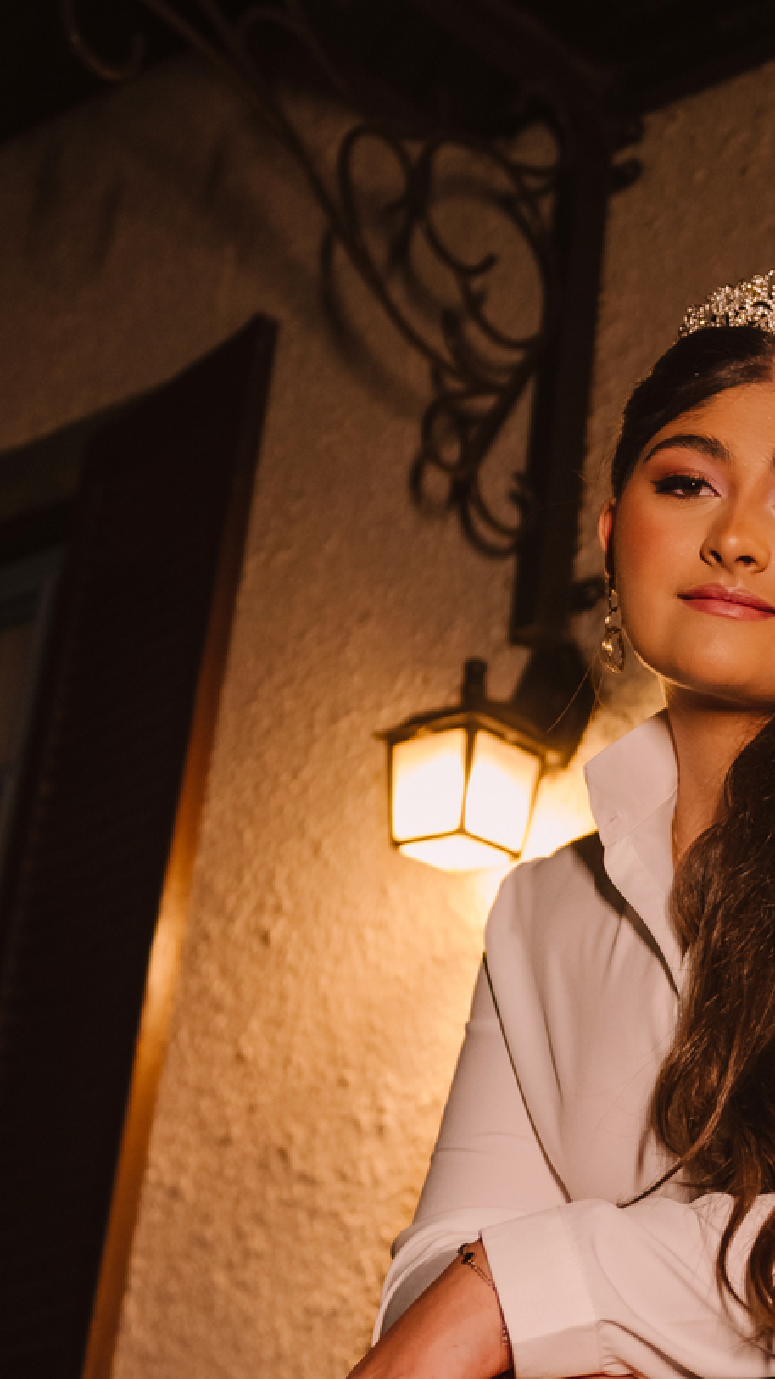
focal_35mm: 72
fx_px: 2632
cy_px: 641
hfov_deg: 16.2
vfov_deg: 29.3
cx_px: 880
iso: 800
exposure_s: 1/125
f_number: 2.8
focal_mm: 31
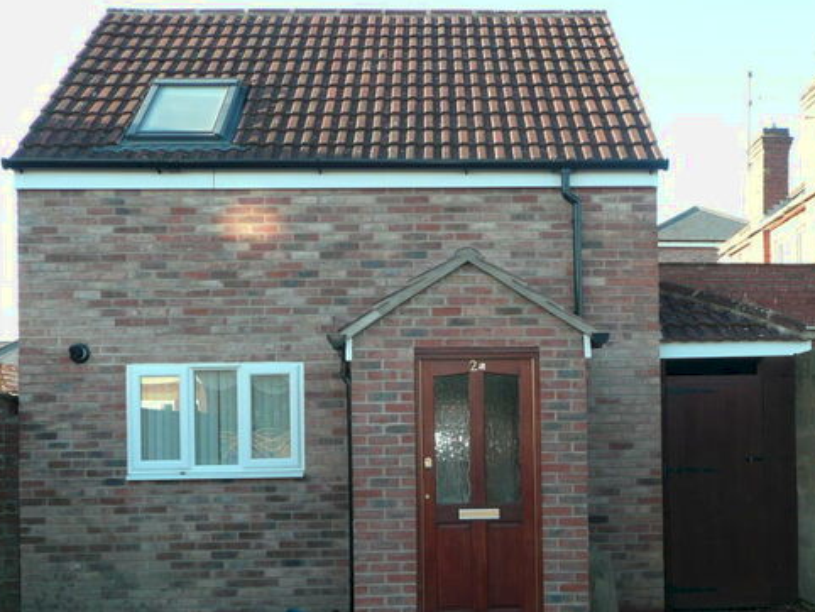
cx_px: 484
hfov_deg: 41.9
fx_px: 1060
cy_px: 408
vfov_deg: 31.9
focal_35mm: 45
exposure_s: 1/125
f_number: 3.3
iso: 100
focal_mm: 4.6
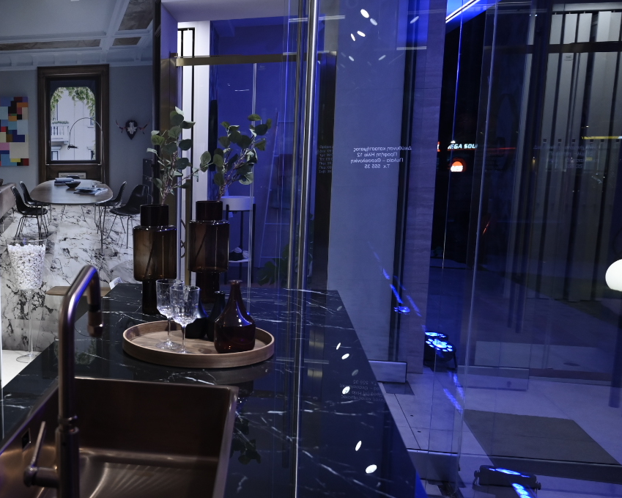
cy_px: 285
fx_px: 791
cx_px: 50
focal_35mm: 43
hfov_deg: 39.5
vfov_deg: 34.8
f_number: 4
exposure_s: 1/400
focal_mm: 24
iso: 1600
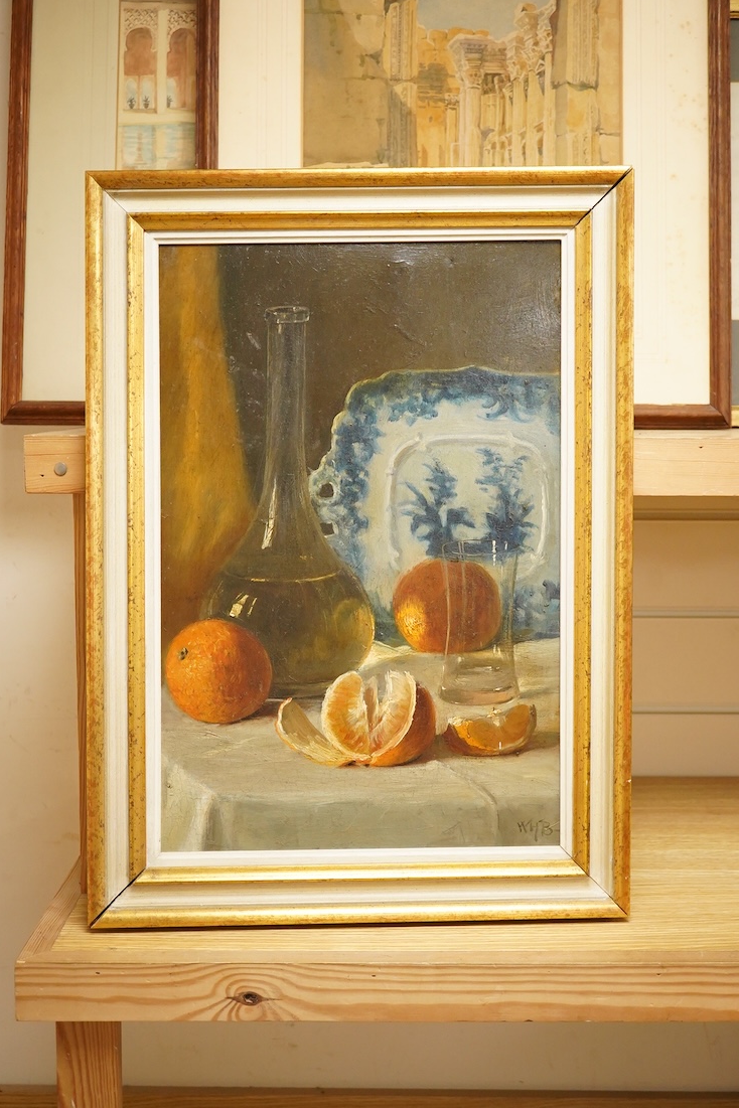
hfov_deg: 29.2
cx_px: 367
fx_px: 1416
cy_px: 547
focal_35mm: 46
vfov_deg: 42.7
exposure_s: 1/200
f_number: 4.5
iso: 2500
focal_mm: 30
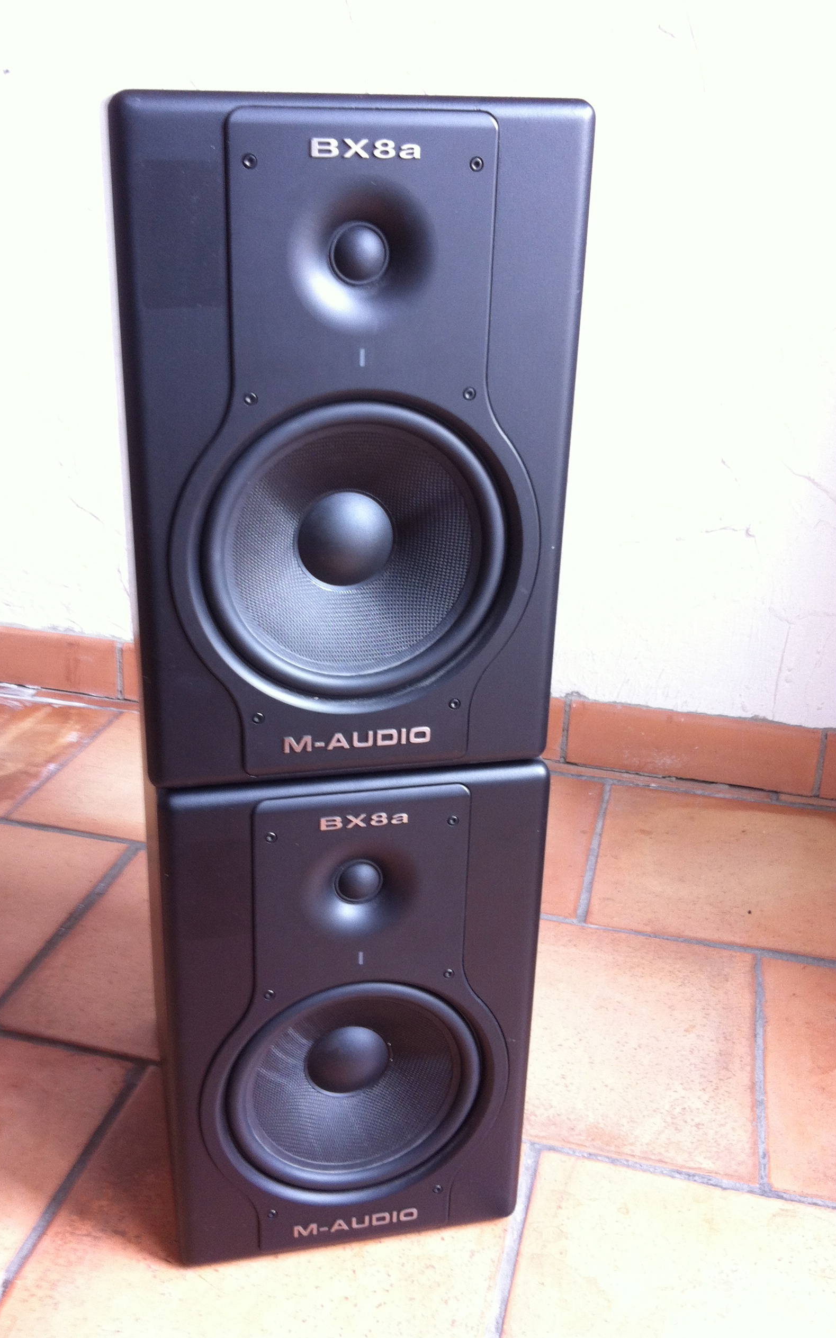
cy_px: 664
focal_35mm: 38
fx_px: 1385
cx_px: 364
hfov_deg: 33.5
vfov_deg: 51.5
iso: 80
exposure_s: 1/20
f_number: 2.8
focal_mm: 3.85
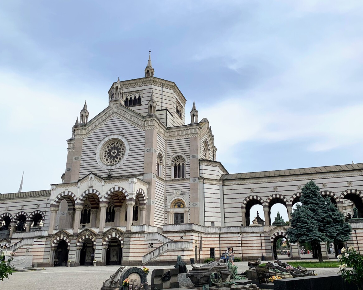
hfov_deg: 62.1
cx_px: 199
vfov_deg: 51.5
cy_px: 150
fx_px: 301
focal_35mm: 28
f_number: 1.8
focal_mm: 4.25
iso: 25
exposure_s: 1/2994
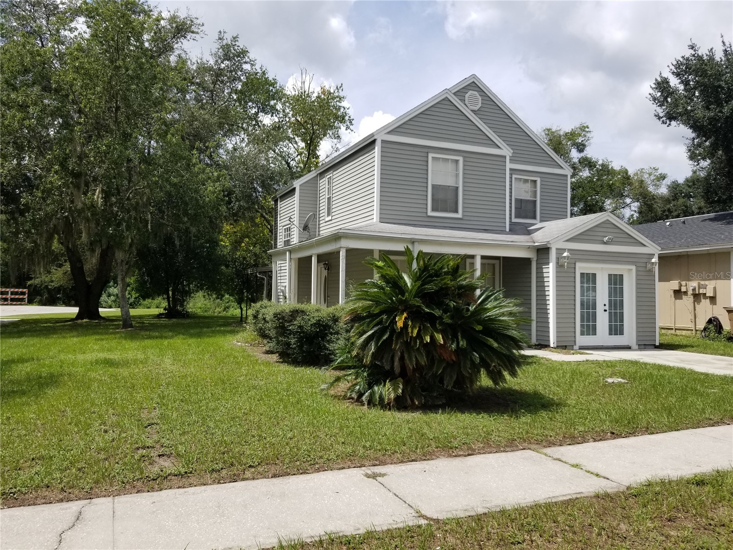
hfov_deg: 67.3
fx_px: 551
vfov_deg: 53.1
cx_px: 366
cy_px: 275
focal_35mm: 26
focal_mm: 4.3
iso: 50
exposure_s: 1/2568
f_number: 1.7
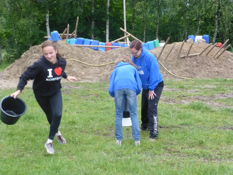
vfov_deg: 22.3
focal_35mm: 66
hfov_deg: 29.4
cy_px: 88
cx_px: 116
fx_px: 444
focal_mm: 11.7
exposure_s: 1/125
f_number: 4.9
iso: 1000
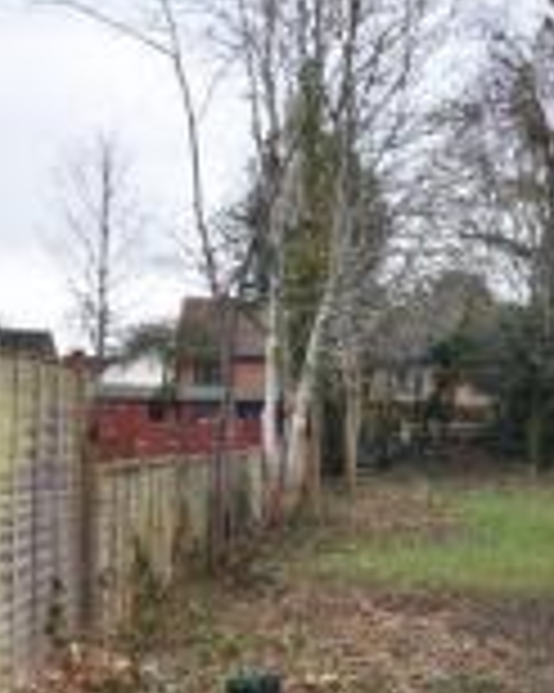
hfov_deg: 24.3
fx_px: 1251
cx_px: 491
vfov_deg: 30.7
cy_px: 484
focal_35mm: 61
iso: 100
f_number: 3.5
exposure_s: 1/250
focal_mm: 14
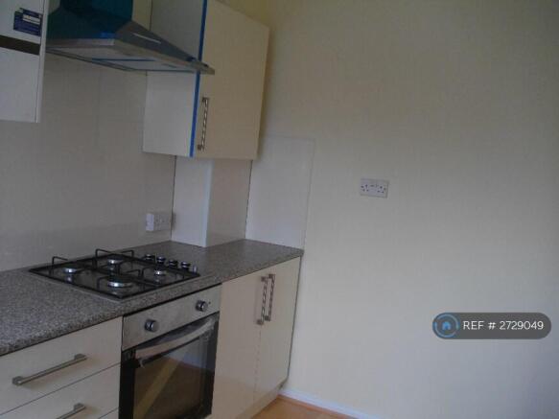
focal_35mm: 32
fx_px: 517
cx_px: 280
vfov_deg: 44.1
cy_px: 210
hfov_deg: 56.8
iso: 104
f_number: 2.9
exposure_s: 1/125
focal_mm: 5.7
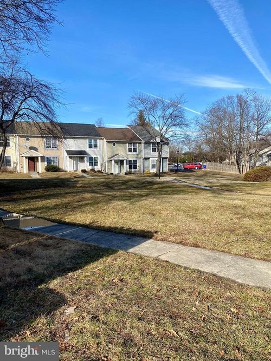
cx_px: 136
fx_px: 271
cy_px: 180
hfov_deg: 53.0
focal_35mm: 26
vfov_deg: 67.3
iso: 32
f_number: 1.8
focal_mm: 4.25
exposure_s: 1/2105
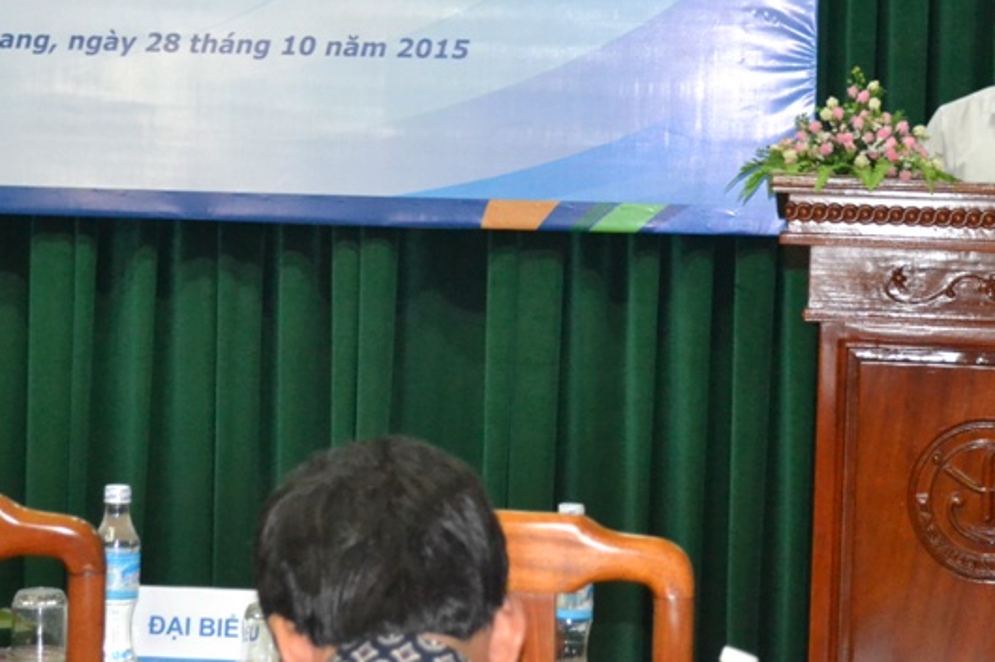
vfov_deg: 11.7
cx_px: 394
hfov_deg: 17.6
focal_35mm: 116
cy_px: 38
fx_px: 3205
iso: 3200
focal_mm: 40
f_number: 5.3
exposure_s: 1/60
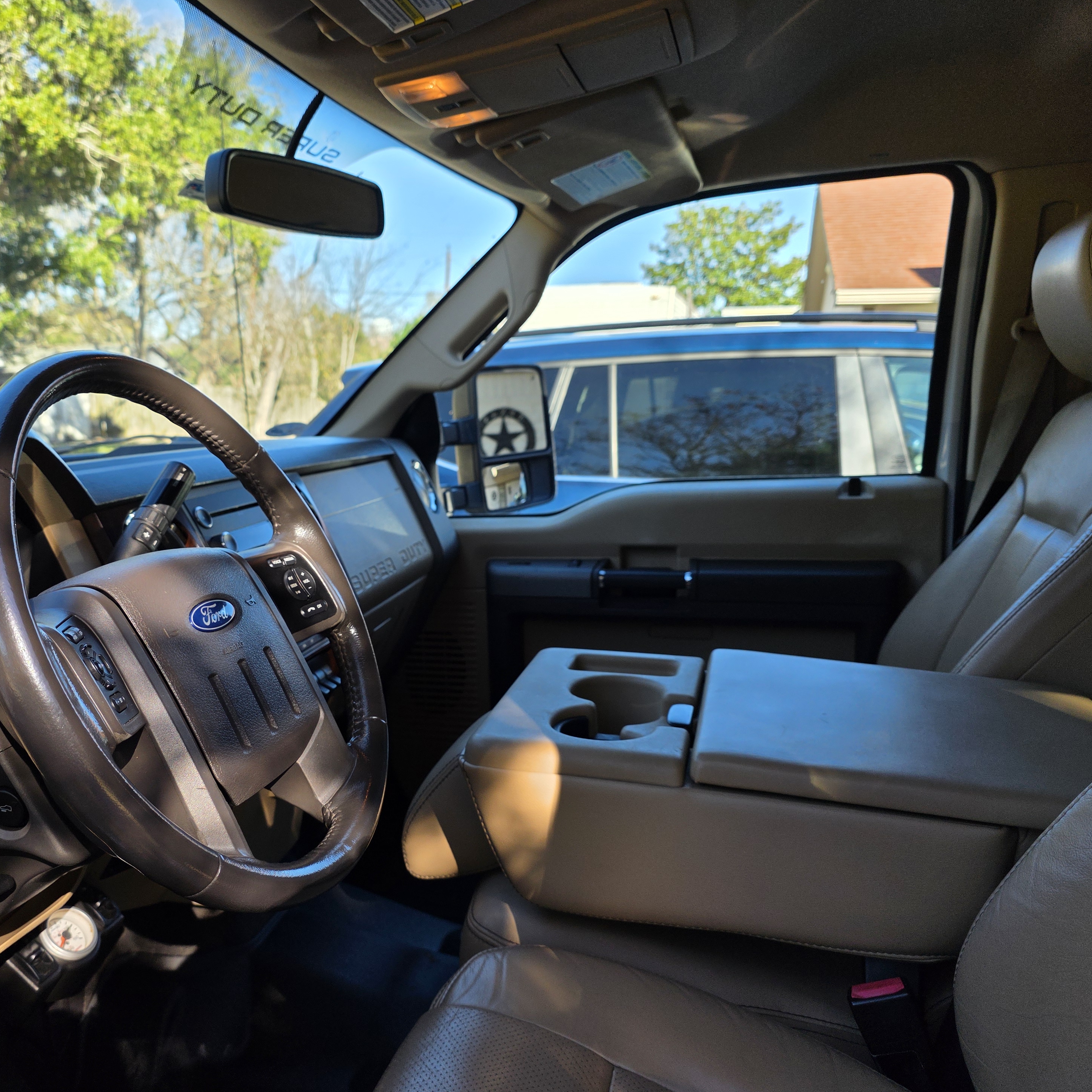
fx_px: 999
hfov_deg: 56.3
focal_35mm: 28
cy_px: 559
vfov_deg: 57.3
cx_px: 380
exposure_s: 1/359
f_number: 1.7
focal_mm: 6.3
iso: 32
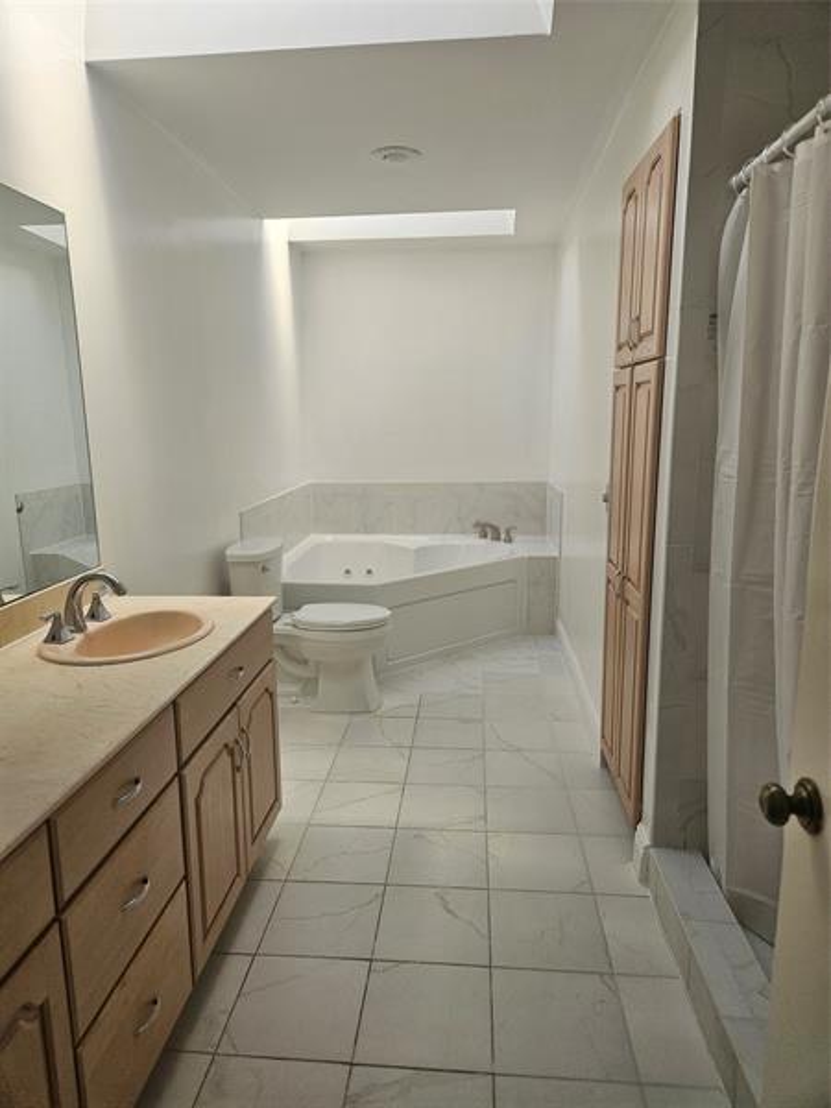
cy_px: 554
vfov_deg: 73.9
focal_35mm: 23
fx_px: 736
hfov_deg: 58.9
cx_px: 416
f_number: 1.8
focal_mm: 5.4
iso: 64
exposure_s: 1/120
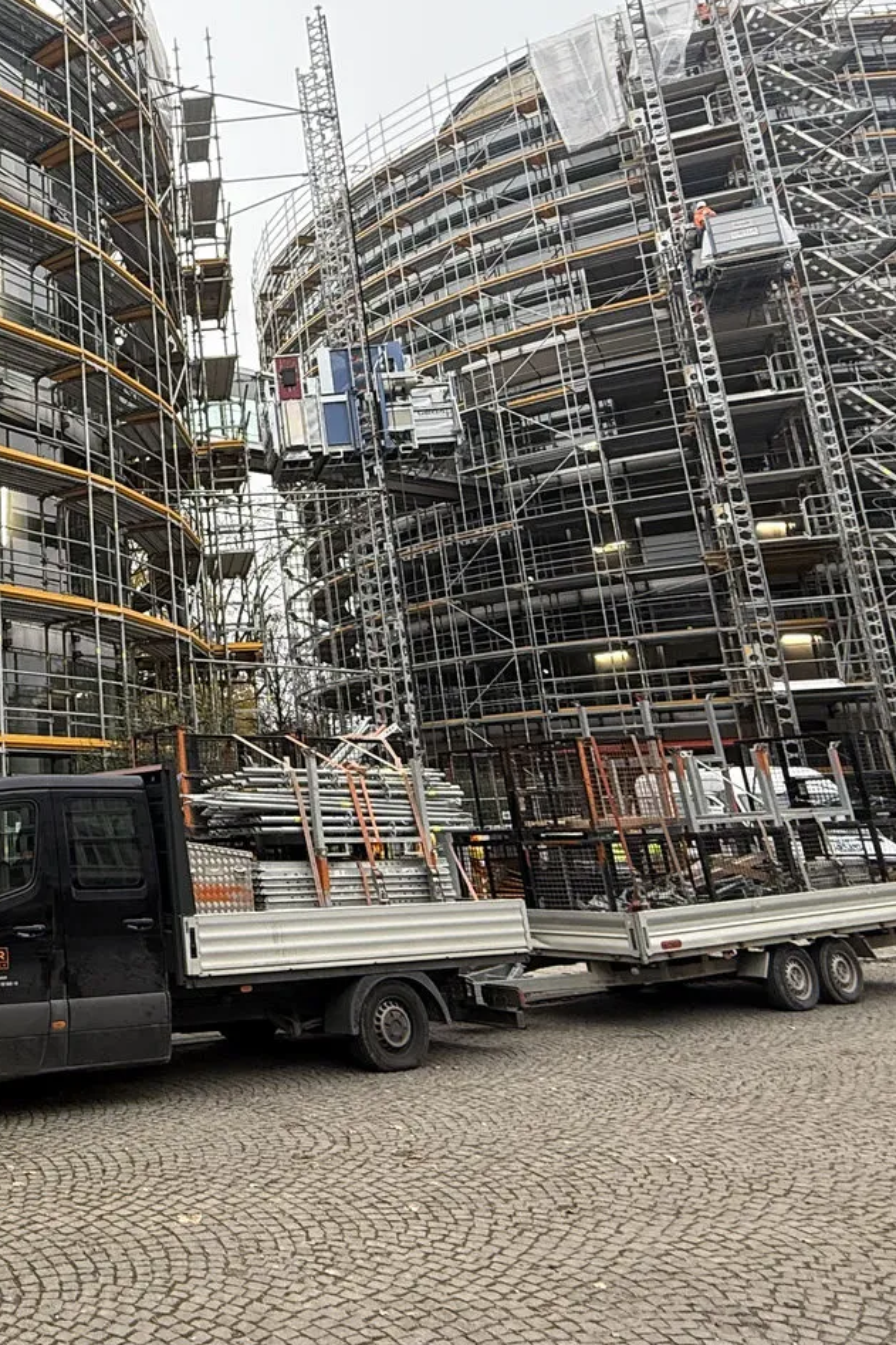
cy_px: 503
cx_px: -55
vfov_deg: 59.5
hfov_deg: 36.7
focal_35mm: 31
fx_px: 1158
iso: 80
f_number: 2.2
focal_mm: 2.22
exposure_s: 1/99
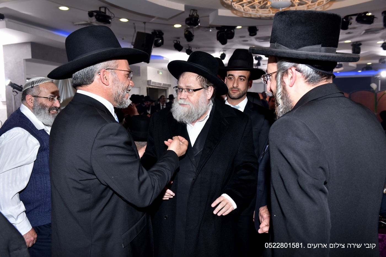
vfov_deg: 45.0
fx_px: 311
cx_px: 193
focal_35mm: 29
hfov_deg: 63.7
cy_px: 128
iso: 320
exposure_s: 1/200
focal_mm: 29
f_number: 4.5
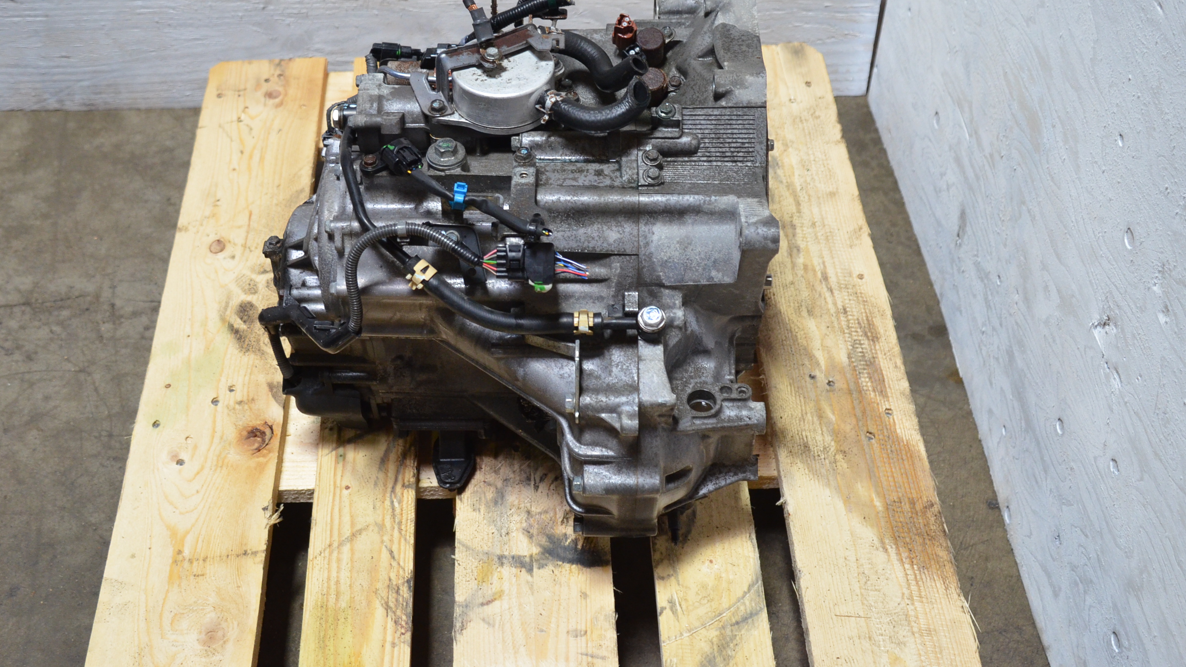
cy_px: 273
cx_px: 586
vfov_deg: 24.1
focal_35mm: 50
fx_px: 1558
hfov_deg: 41.7
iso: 1600
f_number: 4
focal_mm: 31
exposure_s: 1/160
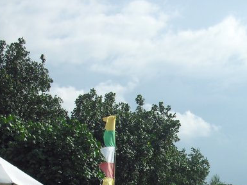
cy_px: 210
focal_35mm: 101
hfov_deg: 18.8
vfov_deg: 14.3
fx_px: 721
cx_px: 259
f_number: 8
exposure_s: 1/320
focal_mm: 6.2
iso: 100
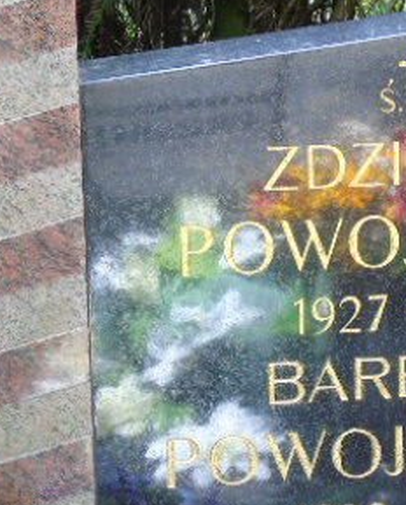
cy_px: 264
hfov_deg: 8.7
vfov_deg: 10.9
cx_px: 284
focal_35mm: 177
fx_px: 2653
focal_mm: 15
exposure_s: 1/30
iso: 80
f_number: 4.1
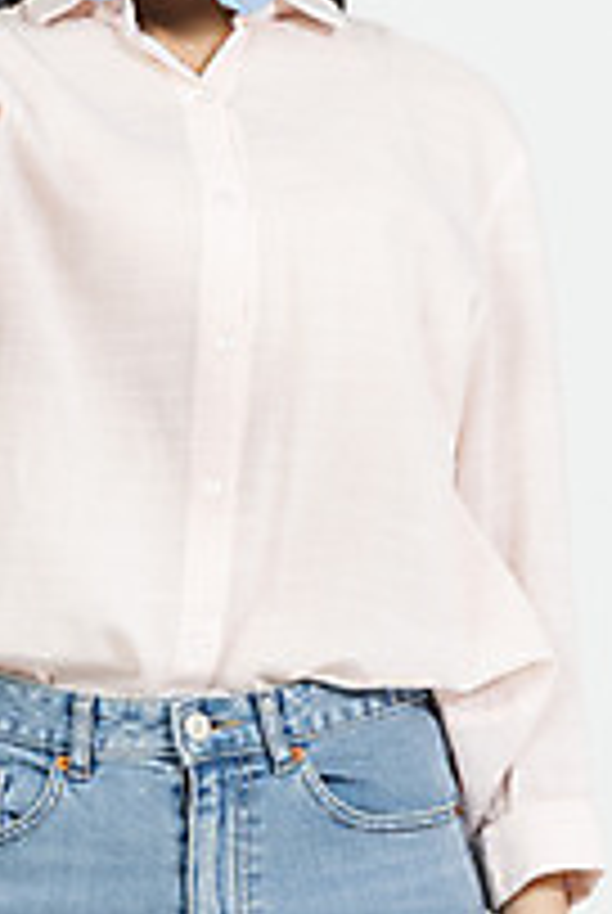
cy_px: 324
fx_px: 8259
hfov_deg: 4.2
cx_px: 200
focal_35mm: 325
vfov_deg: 6.3
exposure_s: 1/125
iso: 100
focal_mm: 165
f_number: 13
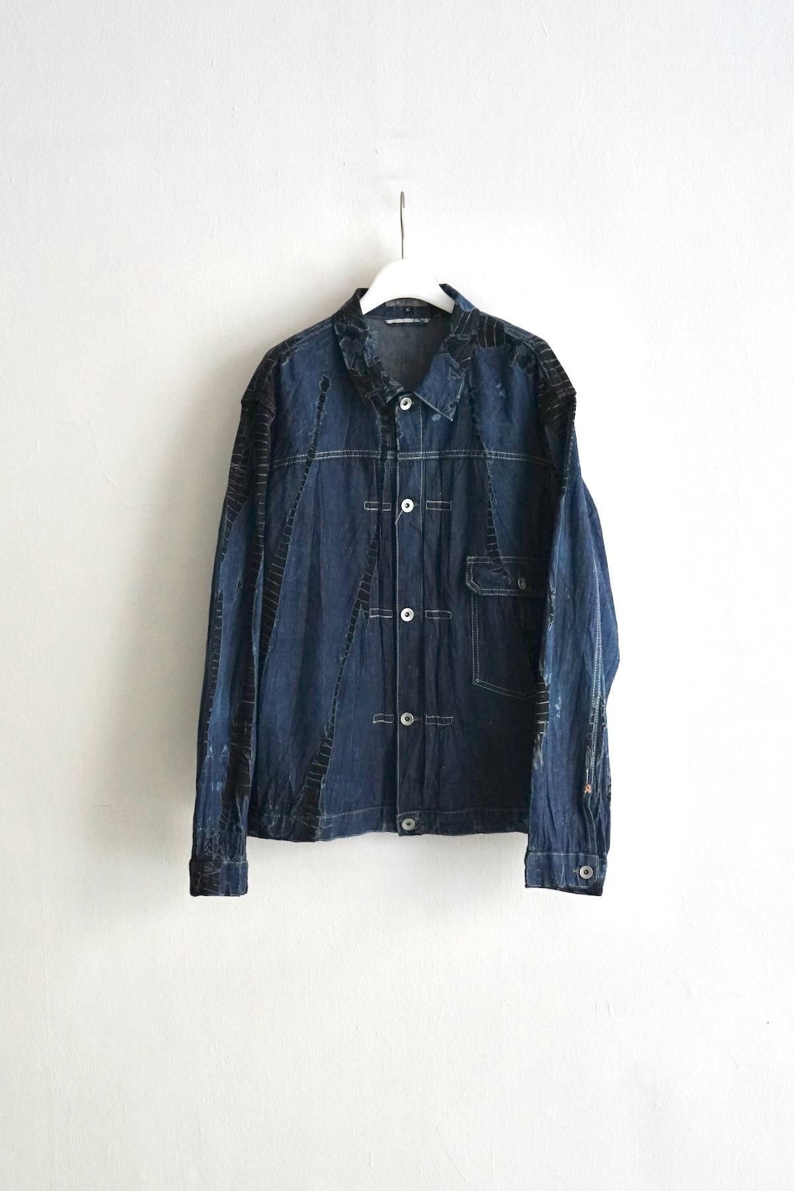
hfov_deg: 23.4
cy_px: 596
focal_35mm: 58
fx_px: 1918
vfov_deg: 34.5
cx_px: 397
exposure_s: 1/160
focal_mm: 58
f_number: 5
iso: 2000
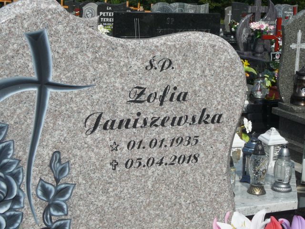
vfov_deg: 20.7
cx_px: 152
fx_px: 626
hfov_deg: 27.4
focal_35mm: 71
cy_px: 114
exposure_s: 1/500
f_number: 6.3
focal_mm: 10.5
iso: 80
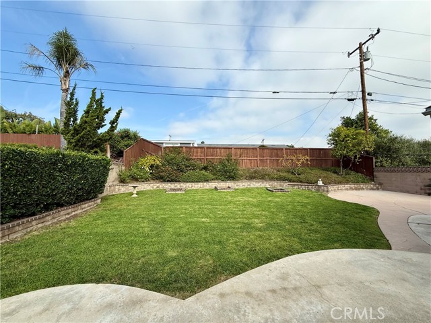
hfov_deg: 102.1
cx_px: 216
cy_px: 162
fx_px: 174
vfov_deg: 85.7
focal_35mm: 14
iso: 50
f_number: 2.2
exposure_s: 1/1368
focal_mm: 2.22
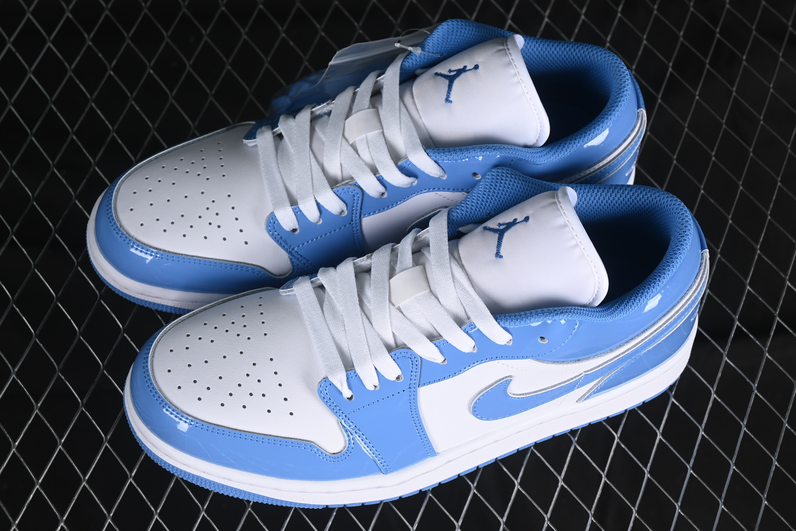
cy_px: 266
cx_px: 398
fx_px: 1658
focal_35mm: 75
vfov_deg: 18.2
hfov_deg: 27.0
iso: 160
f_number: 7.1
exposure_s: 1/80
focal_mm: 50
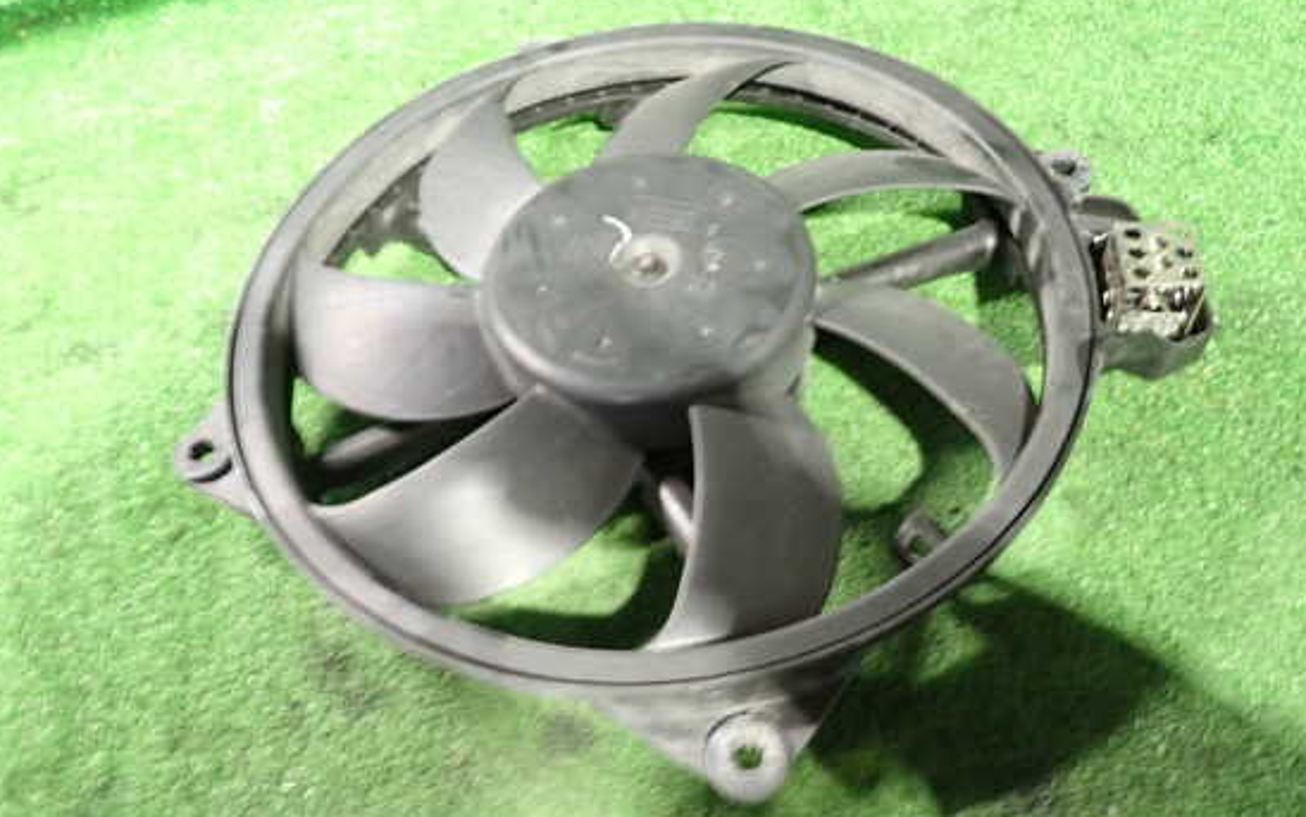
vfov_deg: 43.2
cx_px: 660
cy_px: 407
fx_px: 1033
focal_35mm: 29
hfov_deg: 64.6
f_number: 2
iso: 800
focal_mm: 4.5
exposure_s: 1/13
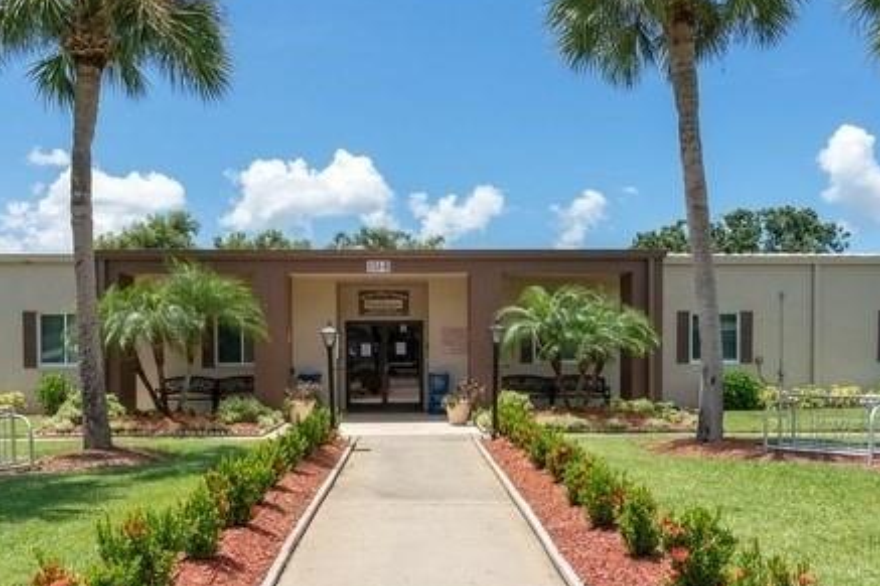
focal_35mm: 35
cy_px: 383
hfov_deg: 54.4
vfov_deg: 37.5
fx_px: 855
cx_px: 448
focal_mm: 17
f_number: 8
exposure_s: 1/250
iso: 200
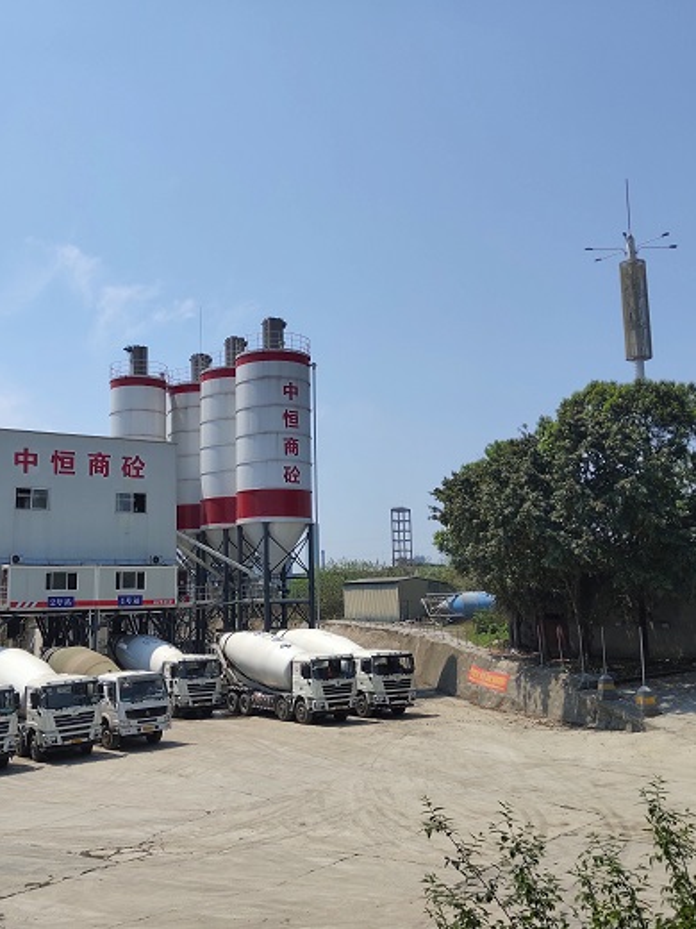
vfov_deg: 52.6
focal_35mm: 35
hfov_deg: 40.5
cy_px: 462
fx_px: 938
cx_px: 278
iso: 50
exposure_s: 1/1499
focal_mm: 3.87
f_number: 2
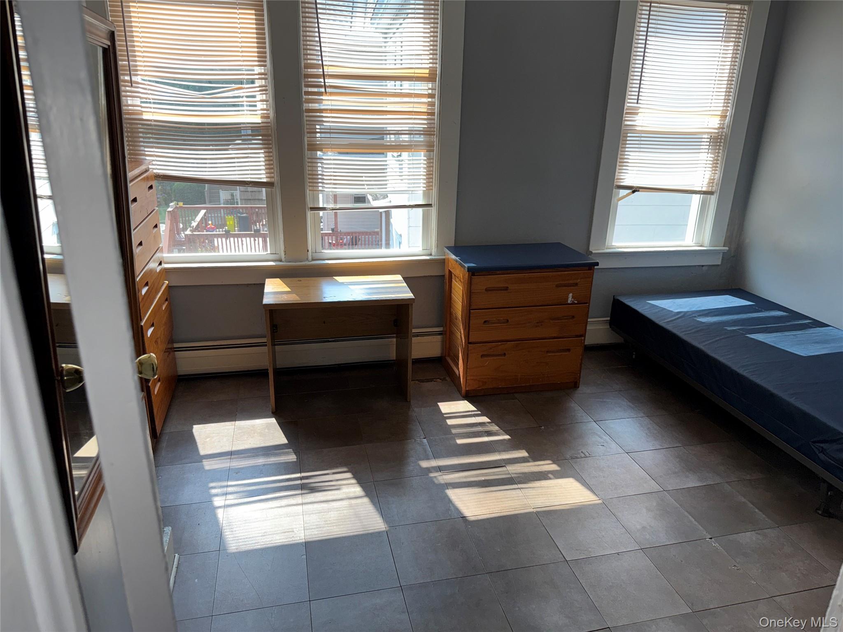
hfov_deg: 71.6
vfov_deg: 56.8
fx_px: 584
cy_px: 316
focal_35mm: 24
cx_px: 422
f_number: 1.78
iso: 100
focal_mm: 6.76
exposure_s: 1/470
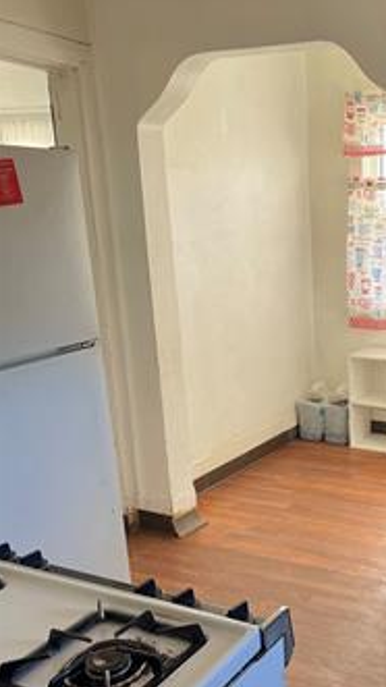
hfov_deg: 27.6
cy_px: 423
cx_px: 368
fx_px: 747
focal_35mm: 41
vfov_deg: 49.0
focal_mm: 4.2
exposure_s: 1/121
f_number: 1.6
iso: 64
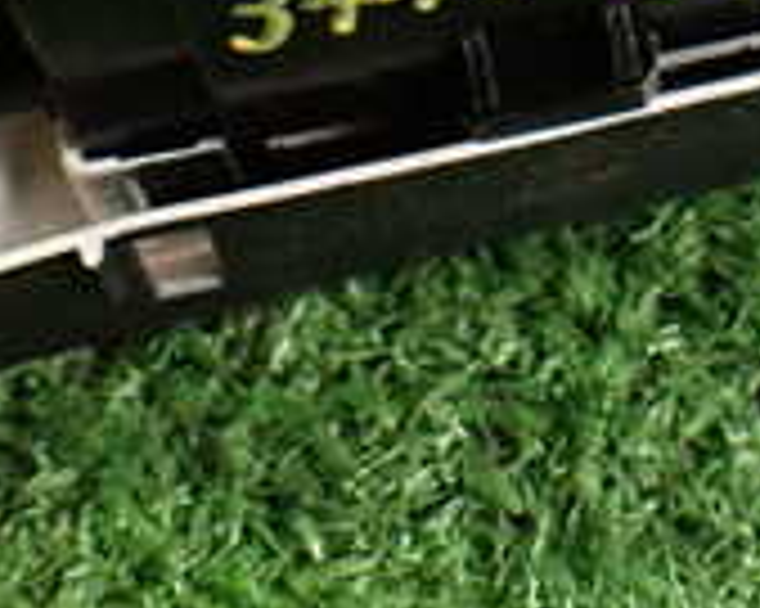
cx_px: 661
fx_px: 2338
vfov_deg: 14.2
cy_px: -171
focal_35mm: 104
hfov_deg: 18.2
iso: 800
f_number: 2.3
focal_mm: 5.4
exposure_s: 1/125
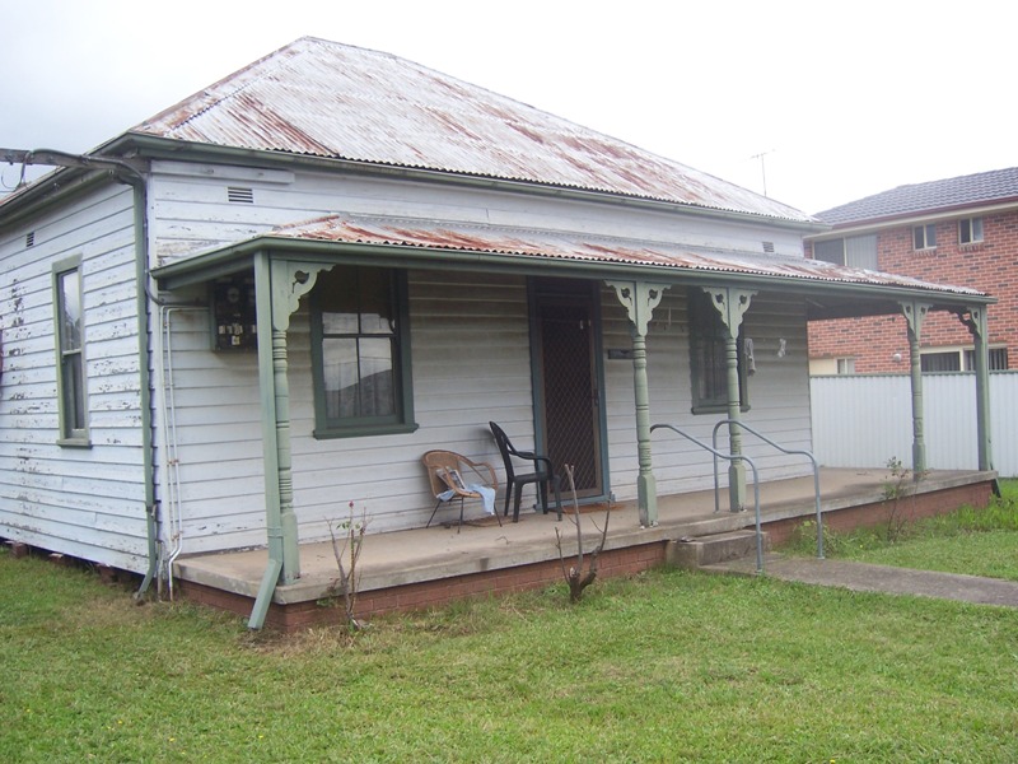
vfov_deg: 39.7
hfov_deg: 51.4
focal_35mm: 36
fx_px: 1059
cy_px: 382
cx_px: 509
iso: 80
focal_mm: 6.2
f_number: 2.8
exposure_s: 1/100
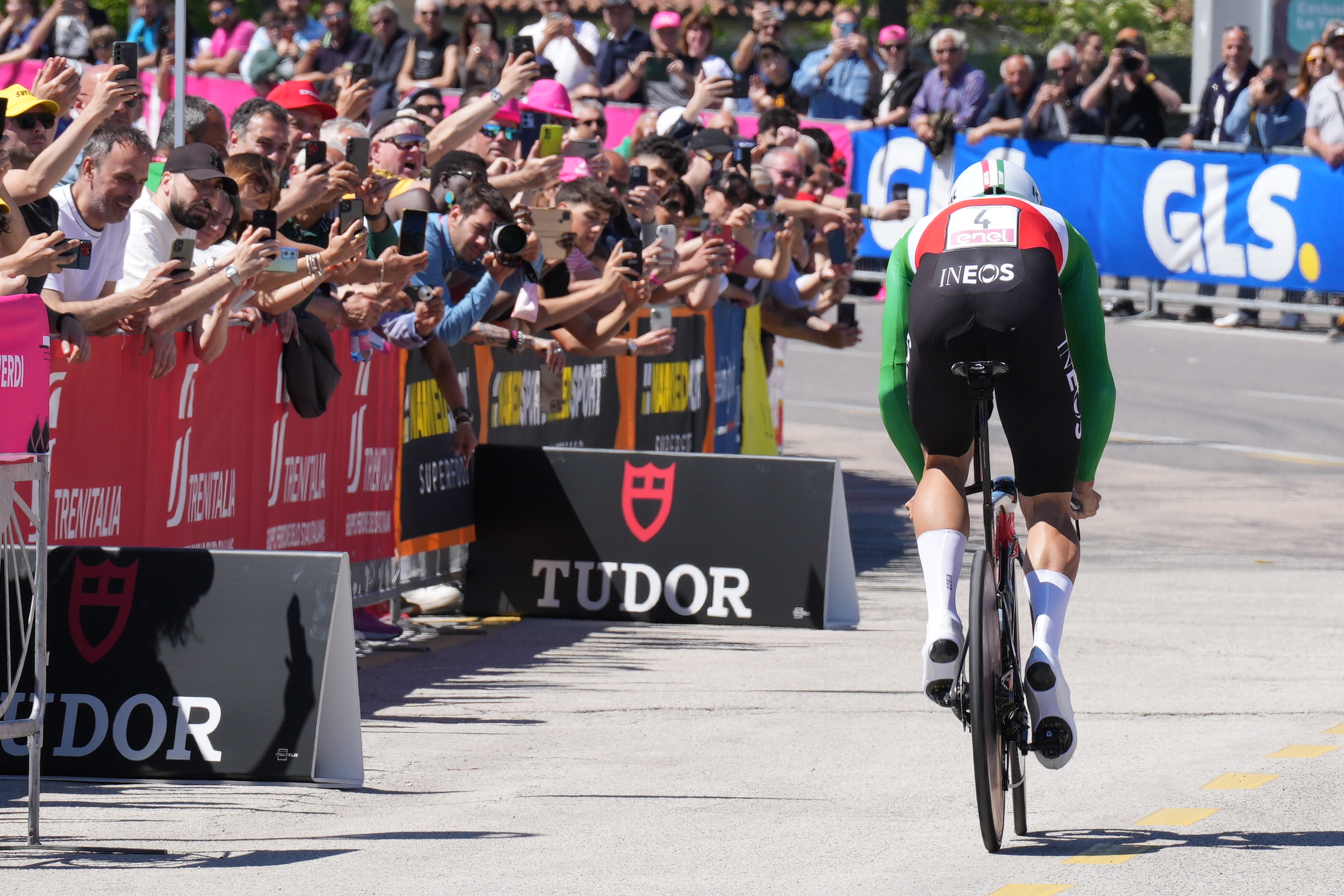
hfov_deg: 10.3
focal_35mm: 200
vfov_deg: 6.9
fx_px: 7466
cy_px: 448
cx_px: 672
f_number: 8
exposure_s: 1/500
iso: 200
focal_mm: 200
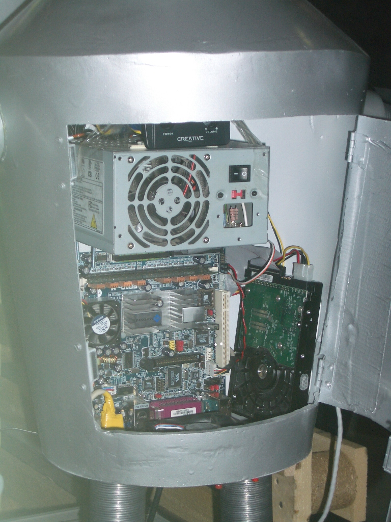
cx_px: 196
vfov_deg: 26.3
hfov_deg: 19.9
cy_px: 261
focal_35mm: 74
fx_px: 1114
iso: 100
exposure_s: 1/60
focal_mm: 12.2
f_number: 3.9
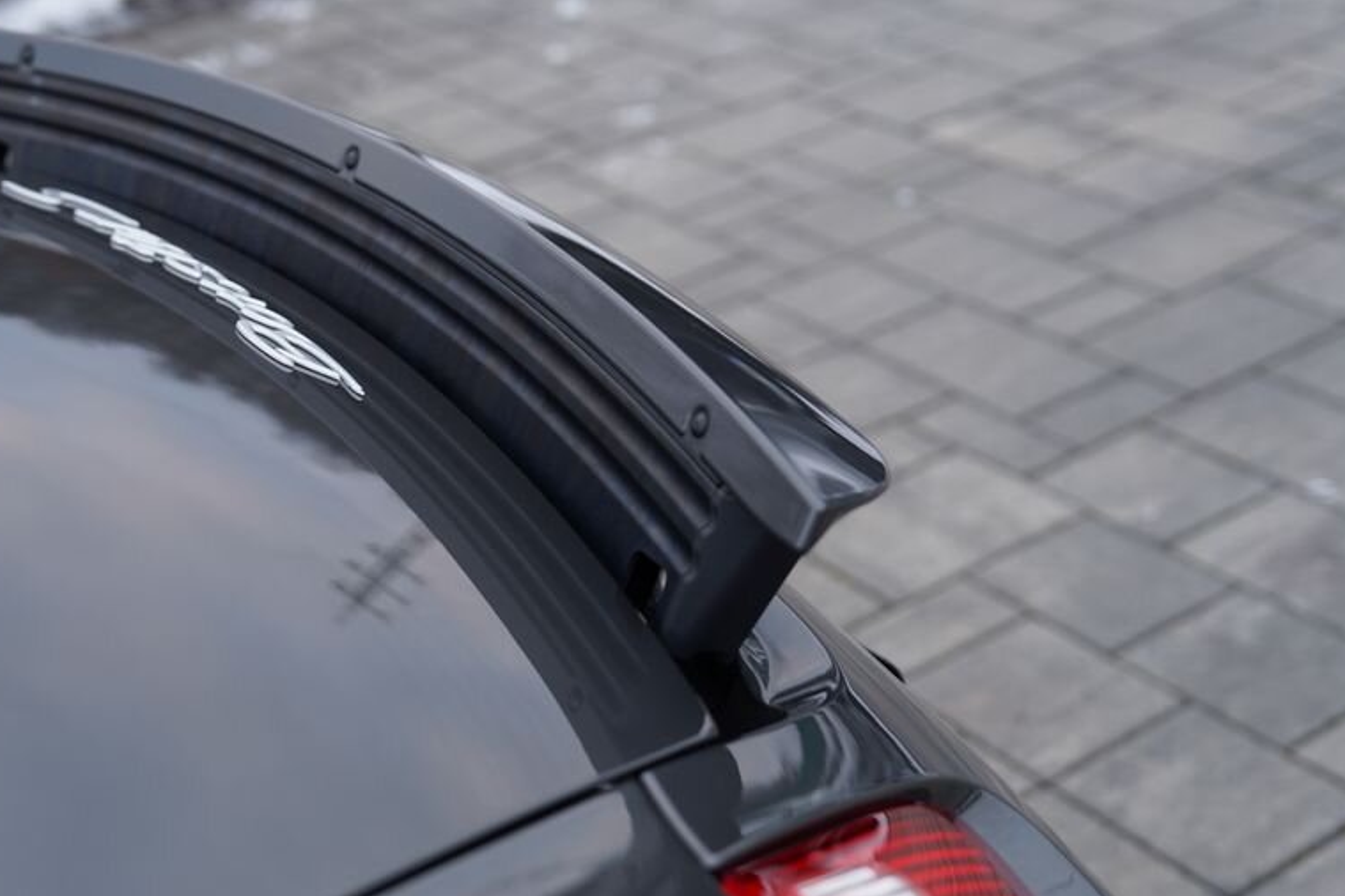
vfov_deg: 25.1
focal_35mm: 54
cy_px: 488
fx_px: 2017
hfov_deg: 36.5
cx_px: 457
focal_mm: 40
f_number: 2.8
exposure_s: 1/40
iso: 100
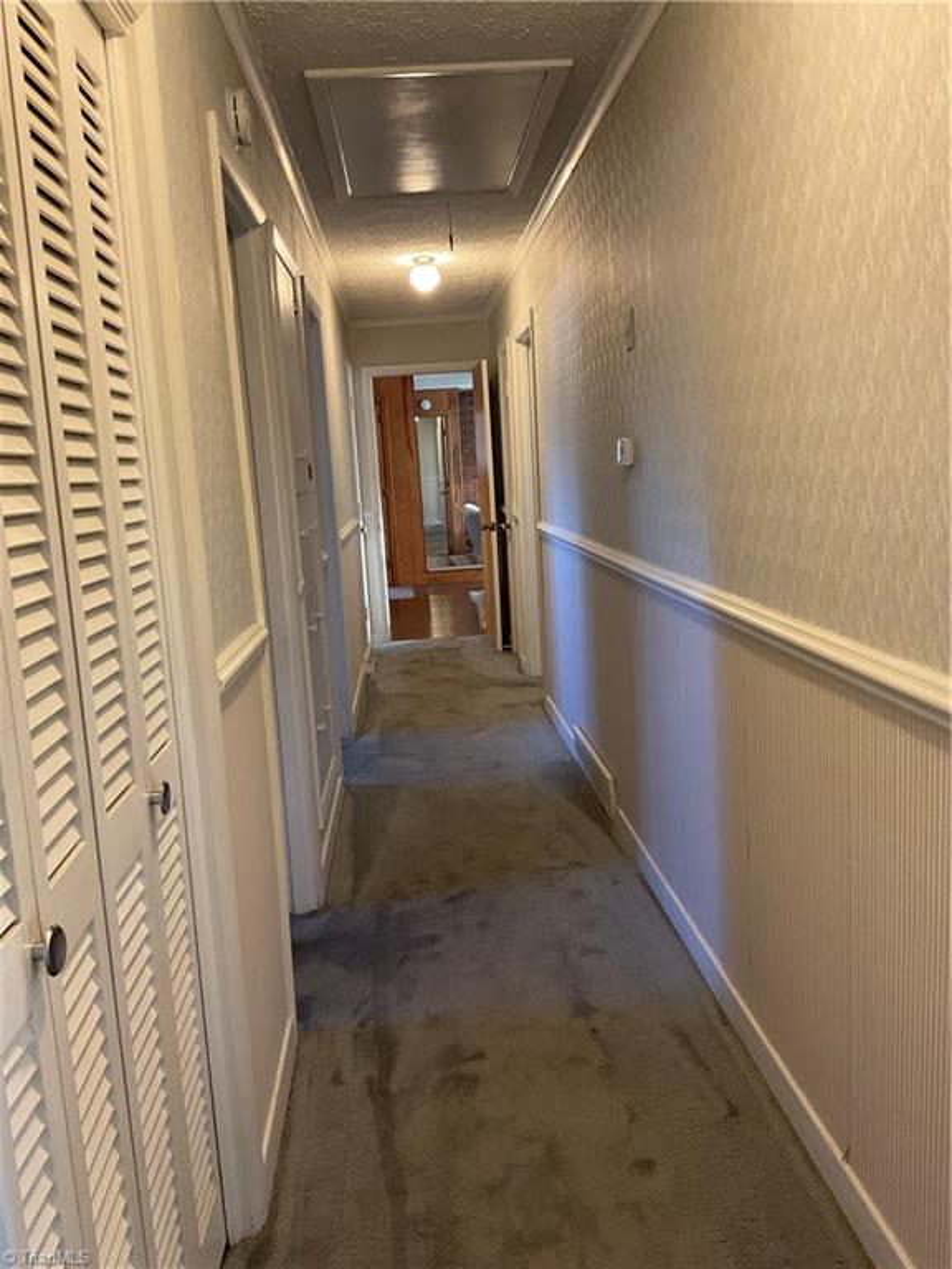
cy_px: 634
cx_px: 476
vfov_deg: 61.7
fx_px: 1063
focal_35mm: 29
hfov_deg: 48.2
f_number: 1.8
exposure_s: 1/60
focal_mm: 3
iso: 125
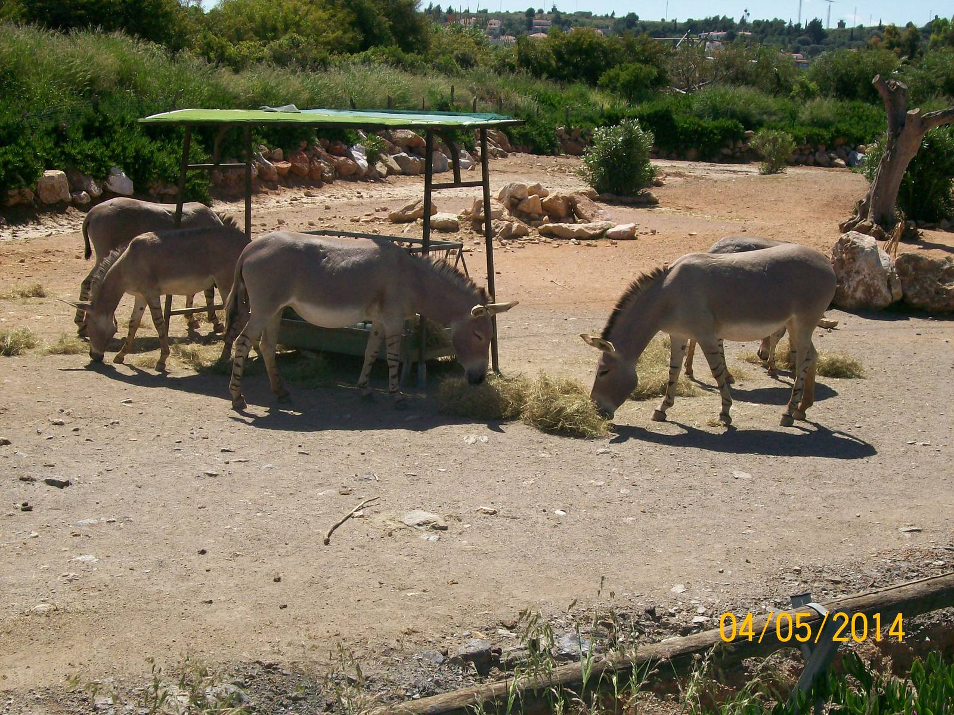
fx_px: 1542
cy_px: 358
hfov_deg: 34.4
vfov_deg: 26.1
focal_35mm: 56
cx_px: 477
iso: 80
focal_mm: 9.4
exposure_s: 1/517
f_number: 6
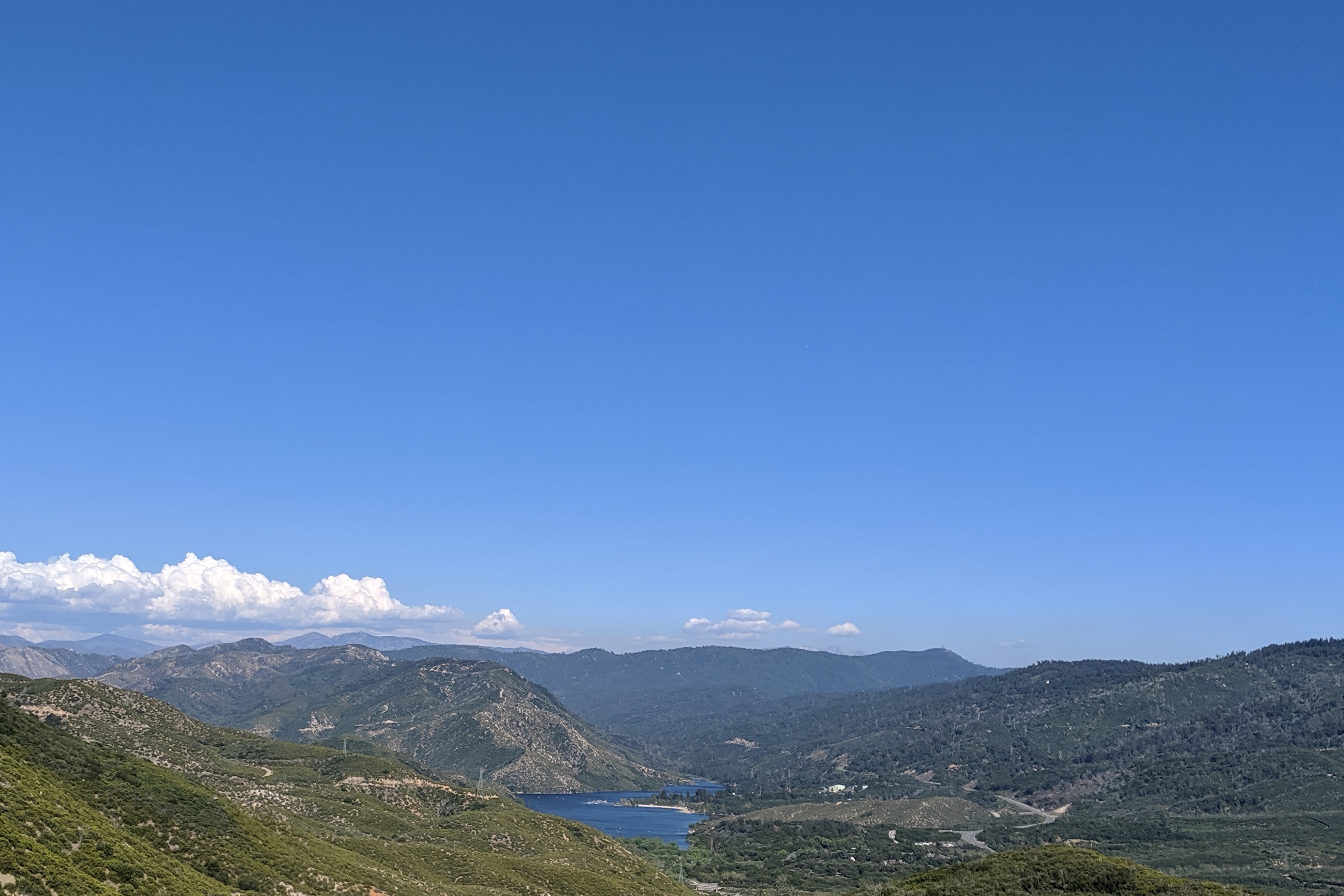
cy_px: 593
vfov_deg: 29.7
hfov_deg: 43.3
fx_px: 1680
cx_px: 523
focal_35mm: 45
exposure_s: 1/4695
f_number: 1.8
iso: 63
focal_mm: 4.44
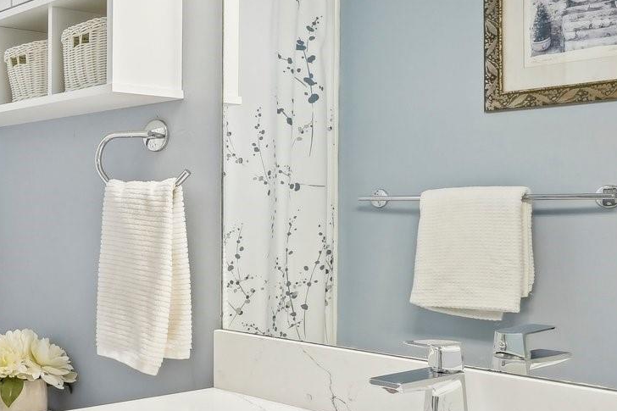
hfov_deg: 35.4
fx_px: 771
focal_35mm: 45
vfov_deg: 29.8
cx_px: -103
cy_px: 221
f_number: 9
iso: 800
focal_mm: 16
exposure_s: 1/25
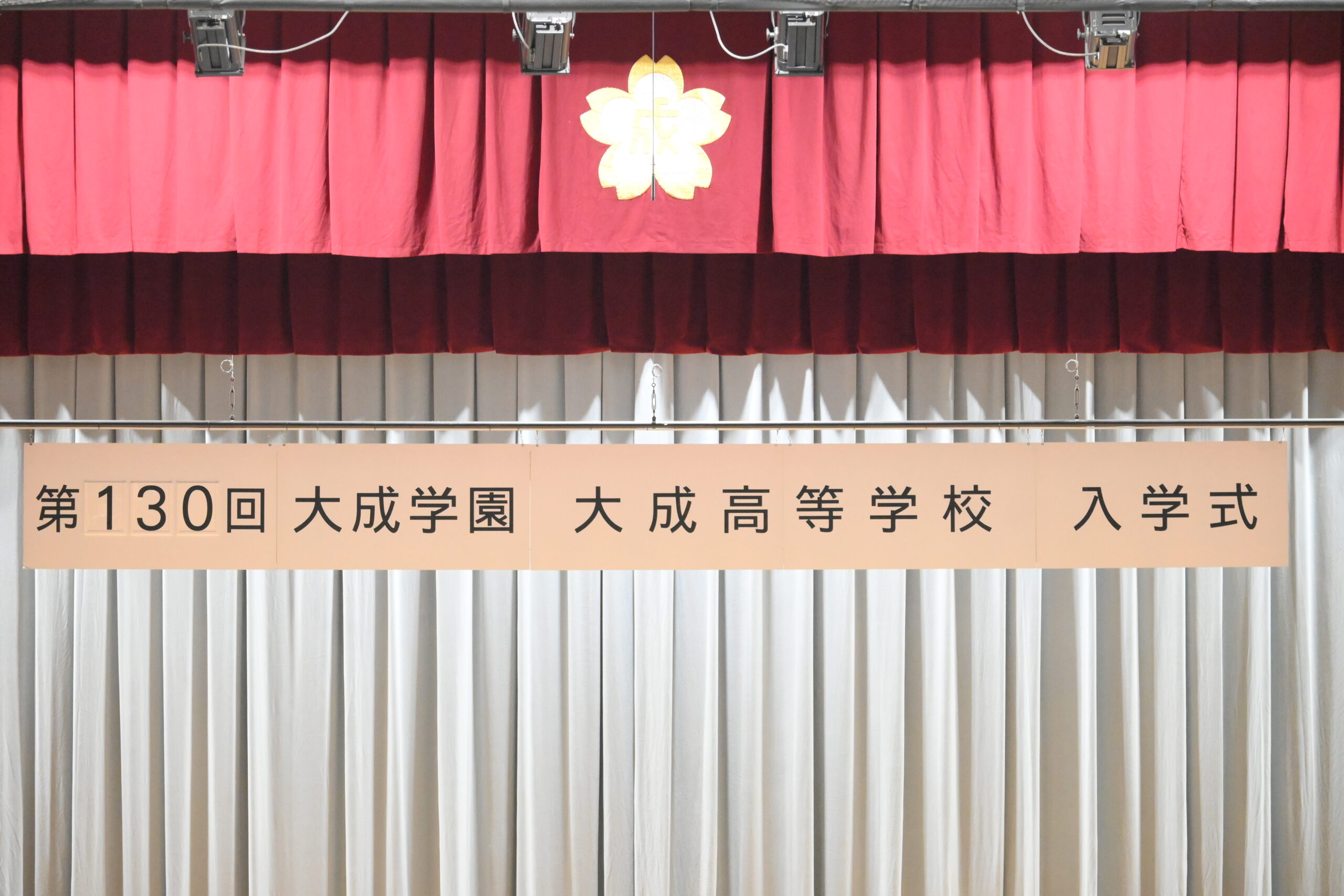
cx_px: 672
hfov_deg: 15.0
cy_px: 448
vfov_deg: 10.1
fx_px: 5096
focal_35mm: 136
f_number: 5
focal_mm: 91
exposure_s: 1/60
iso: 7200
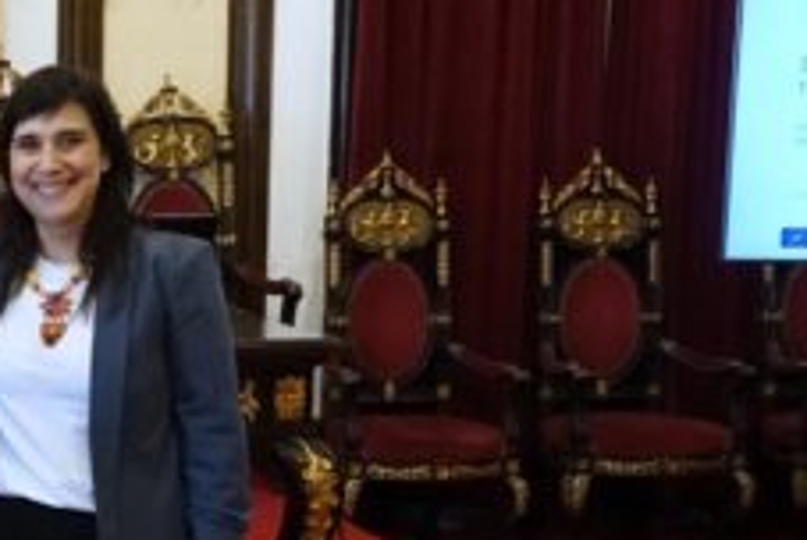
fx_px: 1706
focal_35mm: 76
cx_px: -274
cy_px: 451
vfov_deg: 17.8
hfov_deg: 23.2
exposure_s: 1/200
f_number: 3.5
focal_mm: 8.81
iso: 2000
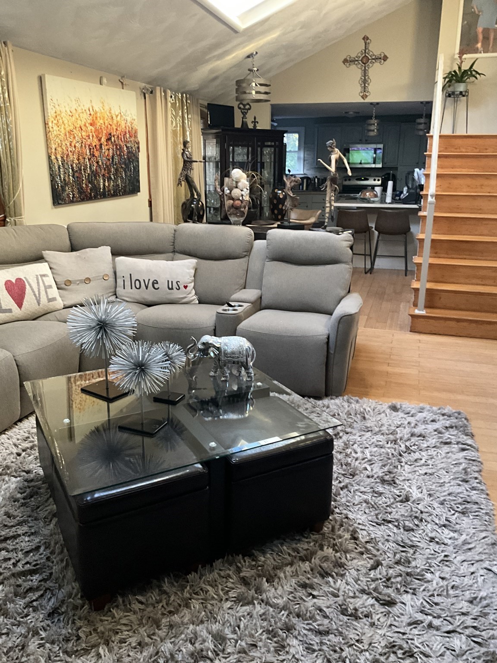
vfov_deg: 61.7
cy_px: 332
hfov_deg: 48.2
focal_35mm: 29
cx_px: 248
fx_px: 555
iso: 320
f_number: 1.8
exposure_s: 1/38
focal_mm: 3
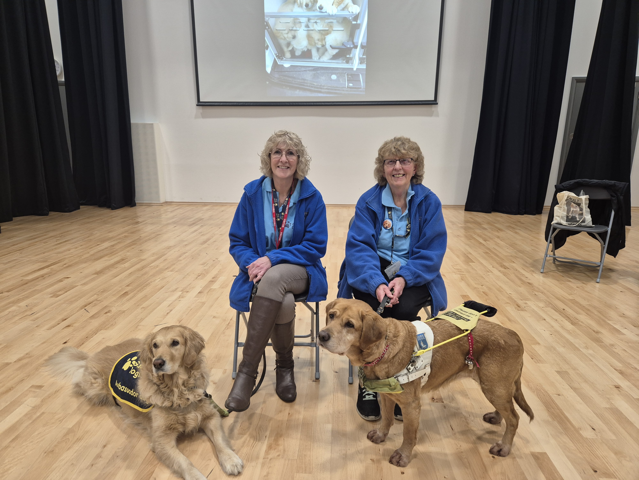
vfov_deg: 58.9
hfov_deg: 73.9
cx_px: 320
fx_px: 425
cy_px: 240
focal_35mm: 23
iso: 200
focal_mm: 5.4
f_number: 1.8
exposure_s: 1/100
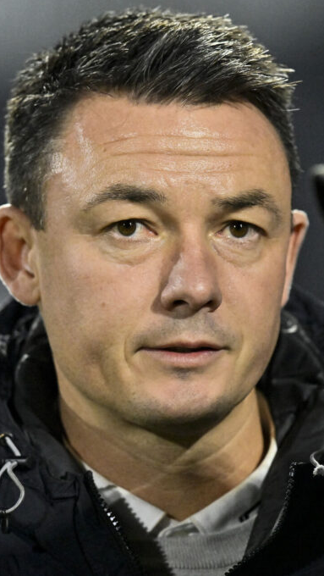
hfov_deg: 1.9
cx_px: 208
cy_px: 288
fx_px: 9628
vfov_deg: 3.4
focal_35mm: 631
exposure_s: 1/2000
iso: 3200
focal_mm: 400
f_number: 4
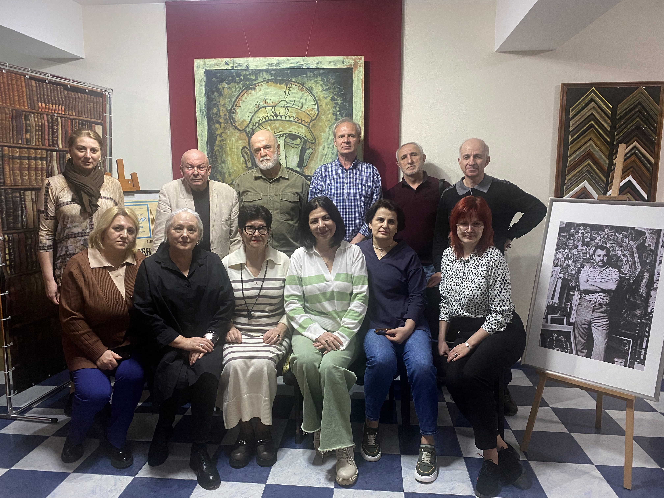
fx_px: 499
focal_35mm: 26
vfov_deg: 53.1
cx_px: 332
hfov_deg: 67.3
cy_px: 249
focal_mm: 4.25
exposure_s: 1/51
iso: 320
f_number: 1.8
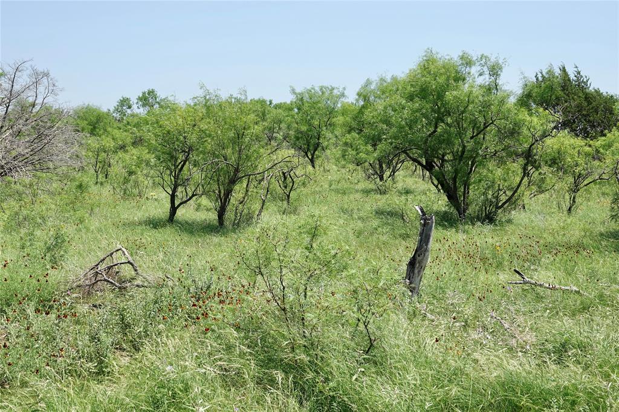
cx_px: 310
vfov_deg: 25.0
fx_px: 928
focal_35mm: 54
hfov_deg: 36.9
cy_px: 206
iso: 100
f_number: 4
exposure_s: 1/640
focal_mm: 19.68
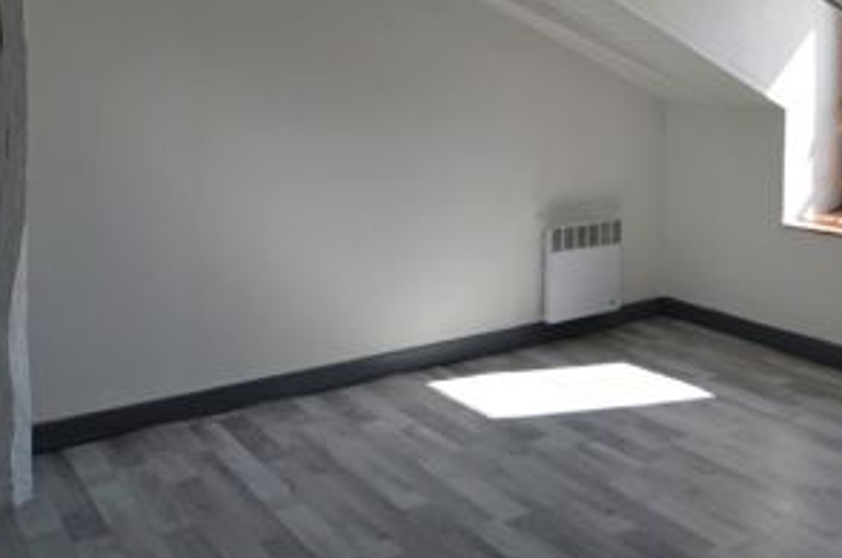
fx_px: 841
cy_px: 117
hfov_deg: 52.3
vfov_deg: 35.6
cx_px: 557
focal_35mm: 36
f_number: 5.6
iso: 180
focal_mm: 10
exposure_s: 1/125
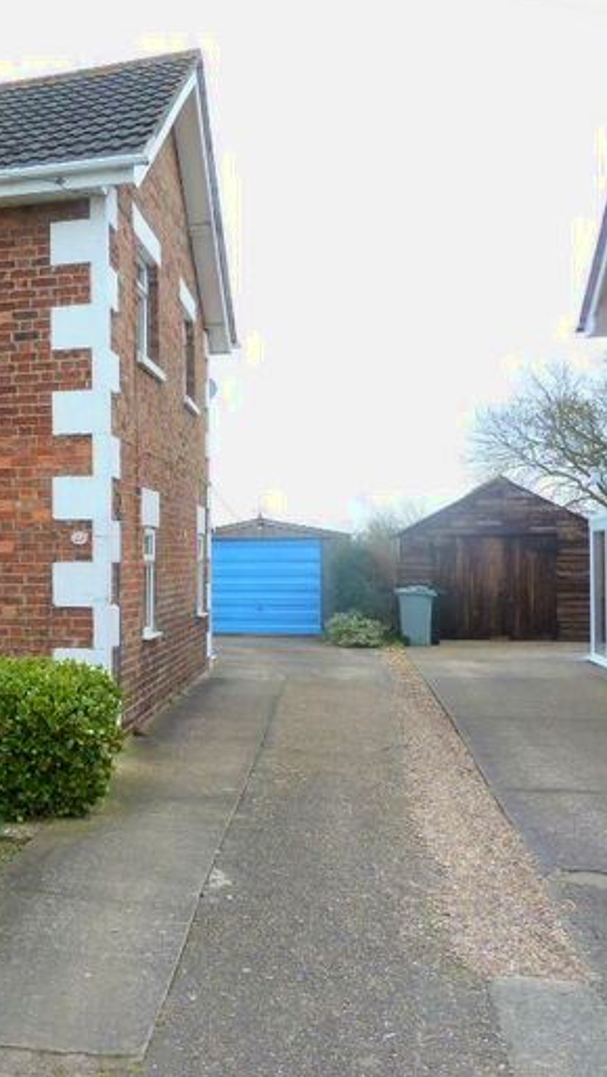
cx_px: -17
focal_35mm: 37
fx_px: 1058
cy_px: 543
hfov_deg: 29.6
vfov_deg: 54.0
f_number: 3.5
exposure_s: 1/125
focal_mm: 4.1
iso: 100
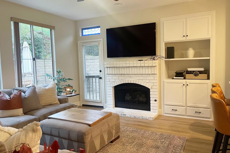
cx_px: 116
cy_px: 77
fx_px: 172
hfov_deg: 67.4
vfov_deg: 47.9
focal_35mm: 27
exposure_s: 1/60
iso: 200
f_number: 1.6
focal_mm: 5.1
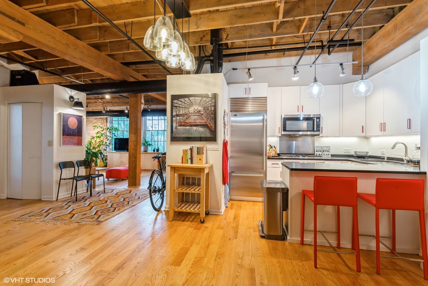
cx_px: 214
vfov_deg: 70.5
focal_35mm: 17
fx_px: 202
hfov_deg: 93.3
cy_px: 143
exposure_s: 1/4
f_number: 8
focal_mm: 17
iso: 200
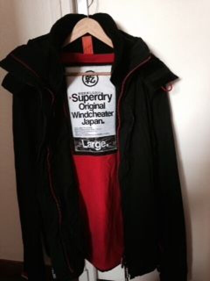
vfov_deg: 55.4
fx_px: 267
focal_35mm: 33
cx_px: 105
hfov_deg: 42.9
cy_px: 140
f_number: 2.4
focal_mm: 4.12
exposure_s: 1/20
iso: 160
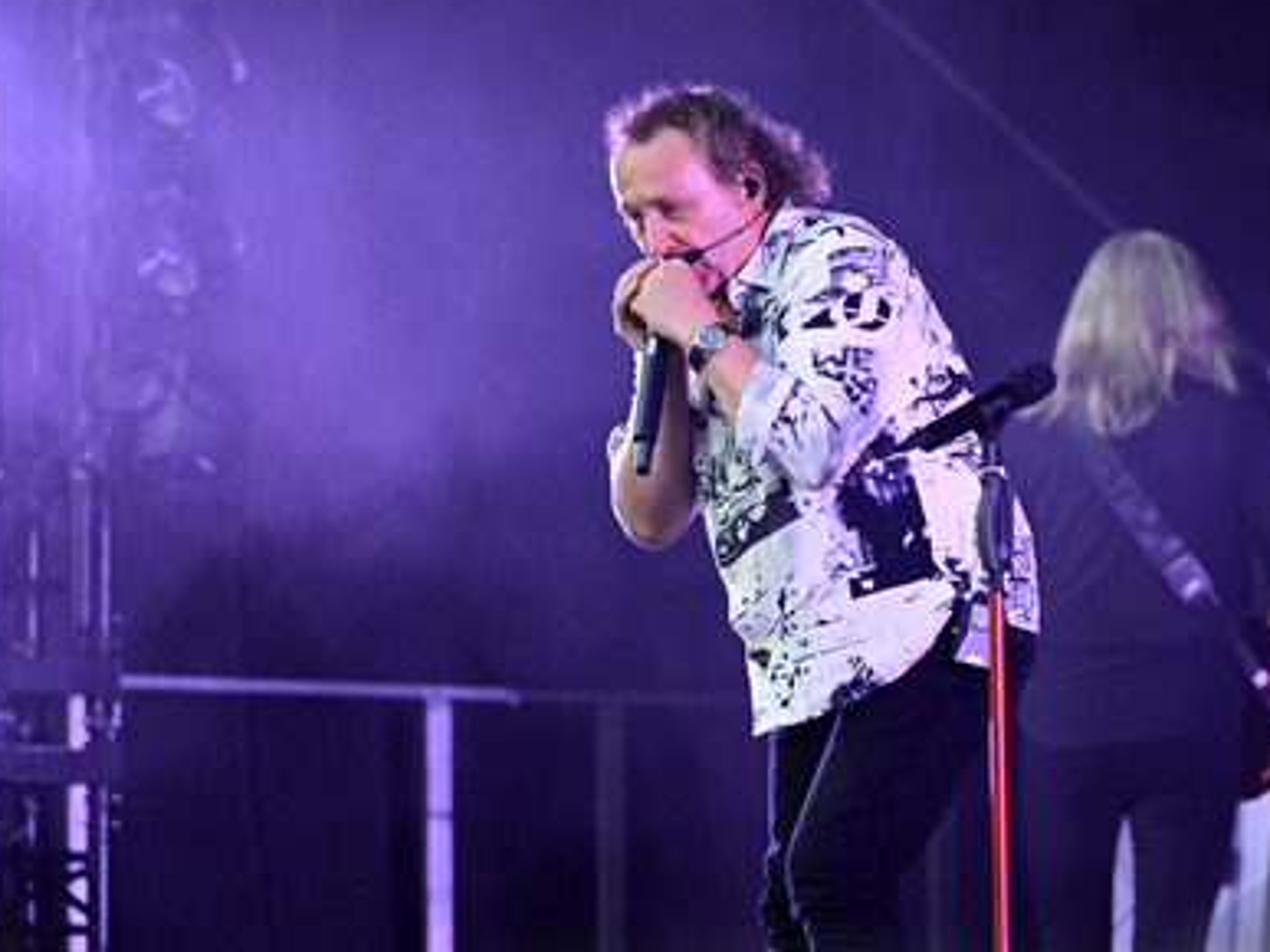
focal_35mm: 224
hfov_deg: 8.8
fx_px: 8216
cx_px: 694
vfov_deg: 6.6
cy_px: 473
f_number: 3.5
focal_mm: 200
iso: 320
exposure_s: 1/320
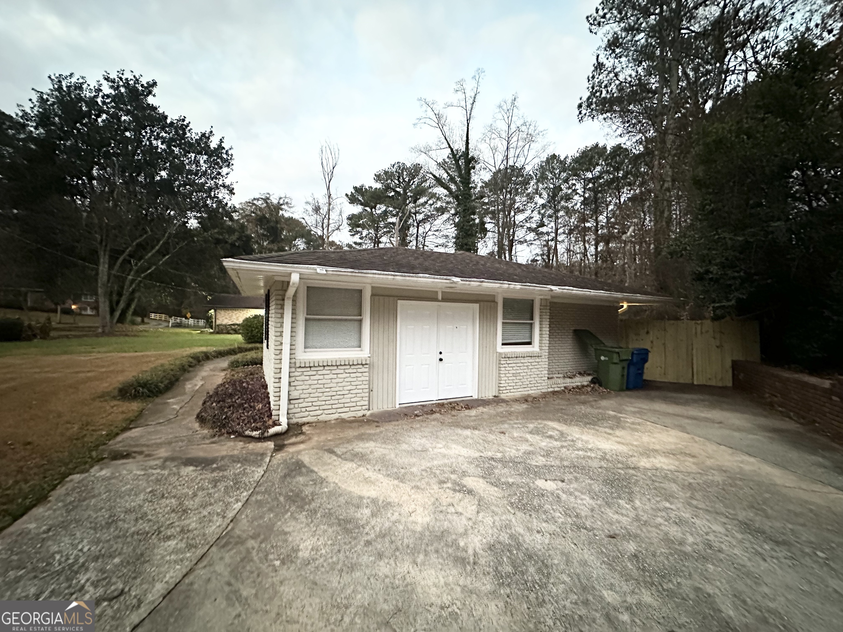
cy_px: 316
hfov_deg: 102.1
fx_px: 341
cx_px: 422
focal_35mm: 14
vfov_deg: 85.7
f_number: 2.2
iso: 1250
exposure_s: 1/40
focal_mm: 2.22
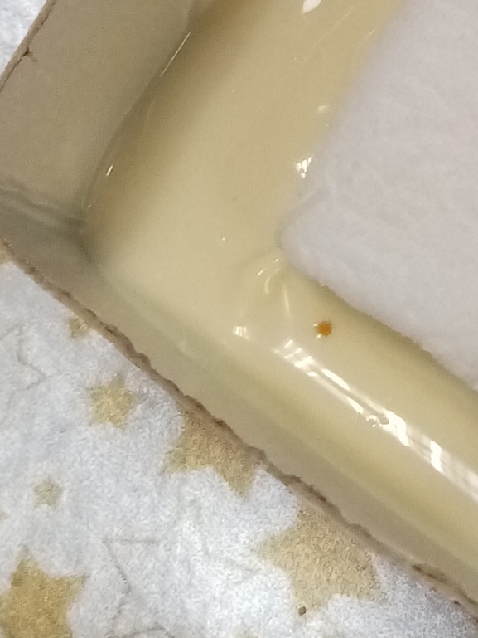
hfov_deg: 12.3
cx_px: 746
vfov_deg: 16.3
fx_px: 2098
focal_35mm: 114
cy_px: -188
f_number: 1.8
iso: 233
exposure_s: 1/33.3
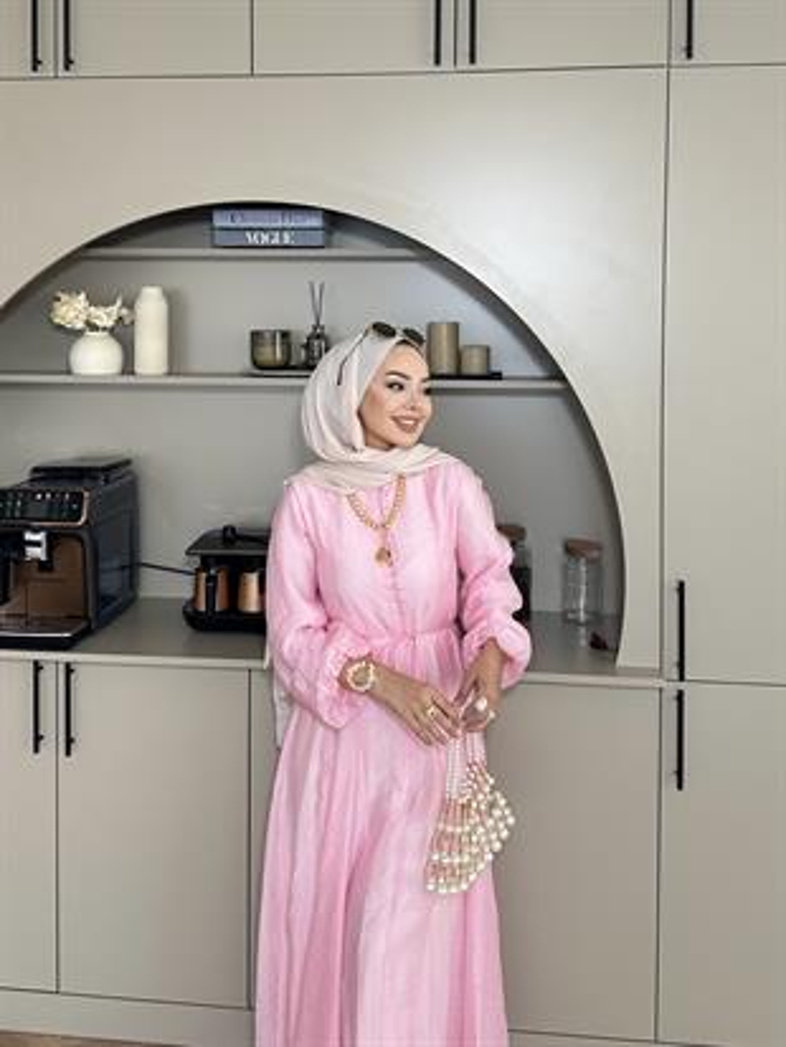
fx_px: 726
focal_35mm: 24
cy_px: 524
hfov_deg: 56.8
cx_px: 393
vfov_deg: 71.6
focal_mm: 6.86
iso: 160
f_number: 1.78
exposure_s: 1/121
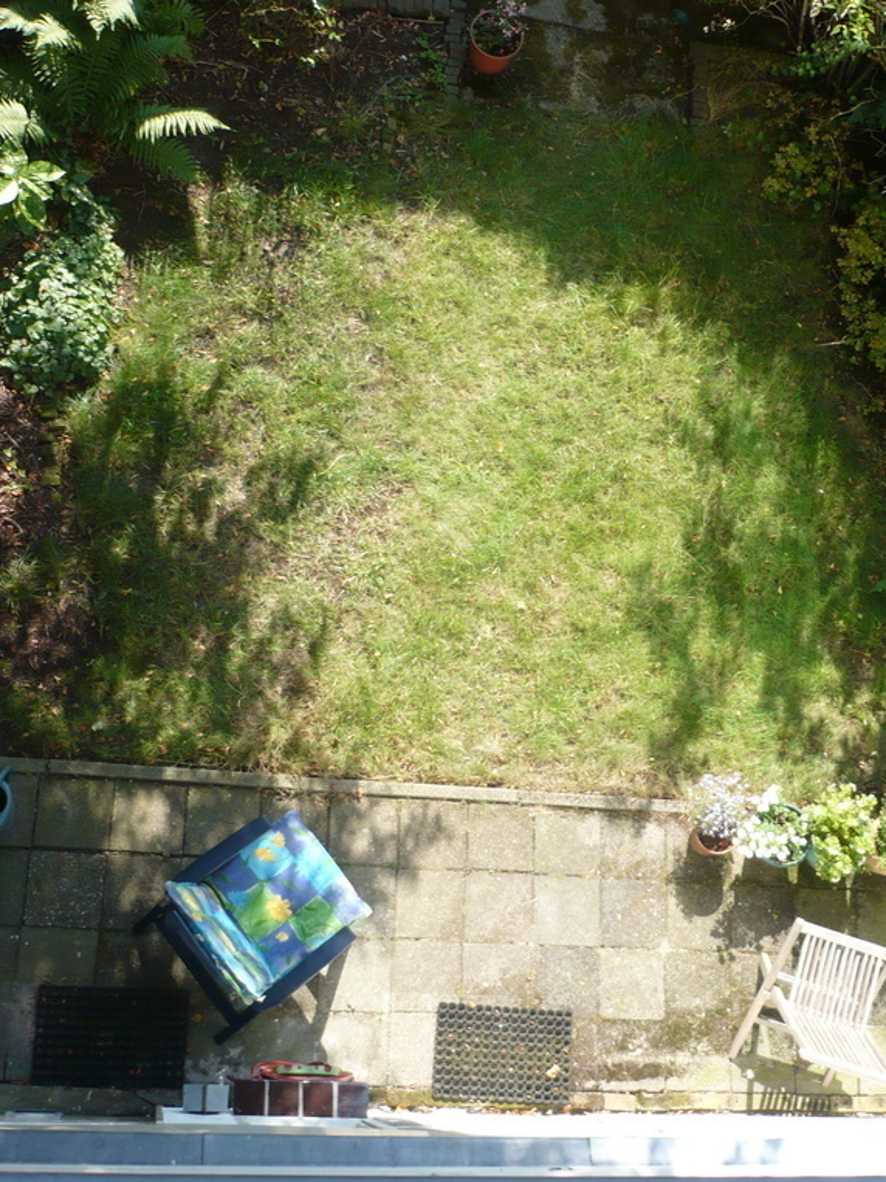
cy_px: 592
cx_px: 615
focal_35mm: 47
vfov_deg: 40.4
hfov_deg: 30.6
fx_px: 1604
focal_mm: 5.8
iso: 100
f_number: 2.8
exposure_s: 1/250
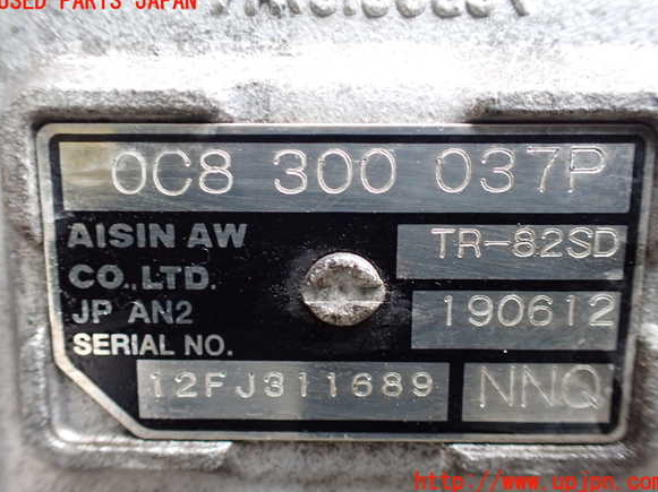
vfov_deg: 45.4
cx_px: 331
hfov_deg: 58.4
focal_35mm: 31
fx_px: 589
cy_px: 242
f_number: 2.3
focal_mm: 5.4
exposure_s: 1/125
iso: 800
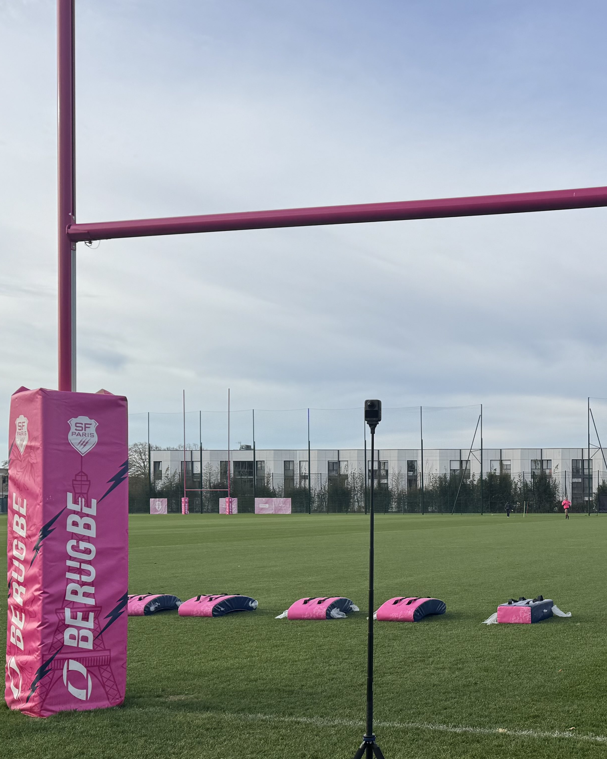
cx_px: 563
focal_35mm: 44
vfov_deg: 41.5
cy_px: 505
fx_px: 988
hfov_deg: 32.2
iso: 80
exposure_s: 1/3413
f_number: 1.78
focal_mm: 6.76
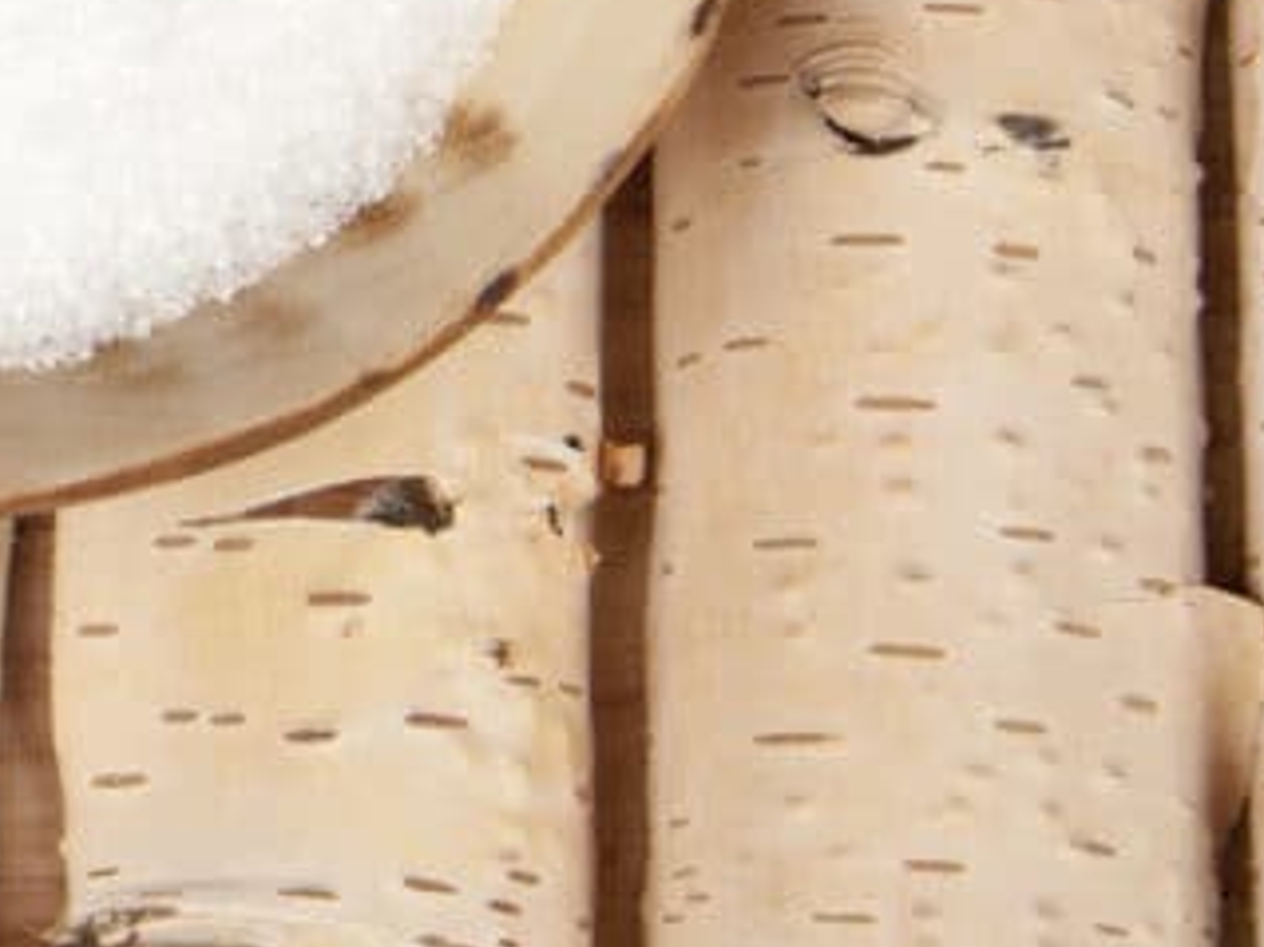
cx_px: -610
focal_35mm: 268
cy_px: -297
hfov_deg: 7.3
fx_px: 9782
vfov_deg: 5.5
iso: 200
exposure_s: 1/60
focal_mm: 58
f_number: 11
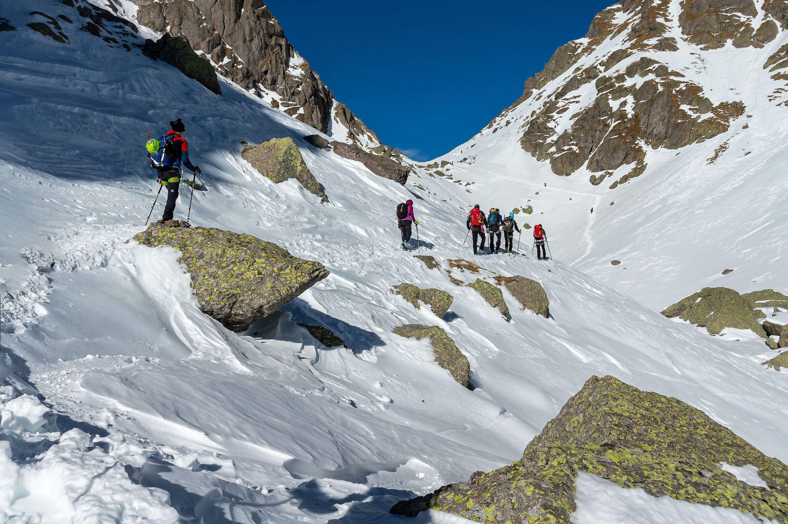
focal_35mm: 34
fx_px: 755
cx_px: 394
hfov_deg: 55.1
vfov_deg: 38.3
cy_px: 262
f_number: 8
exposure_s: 1/1250
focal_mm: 23
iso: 200
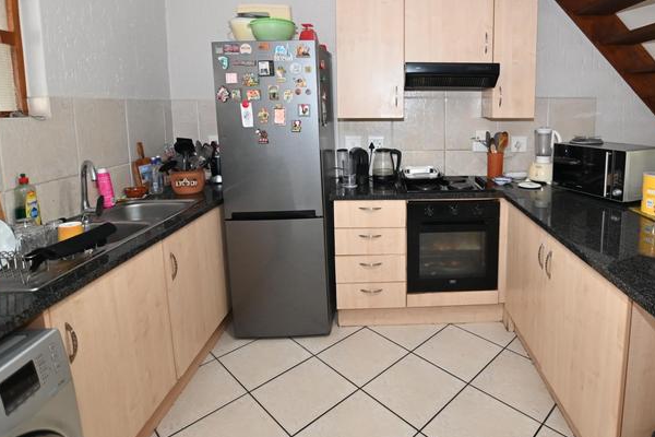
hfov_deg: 82.5
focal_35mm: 20
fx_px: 364
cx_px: 407
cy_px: 150
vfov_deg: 60.6
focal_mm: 10
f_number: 4
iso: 640
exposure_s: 1/60
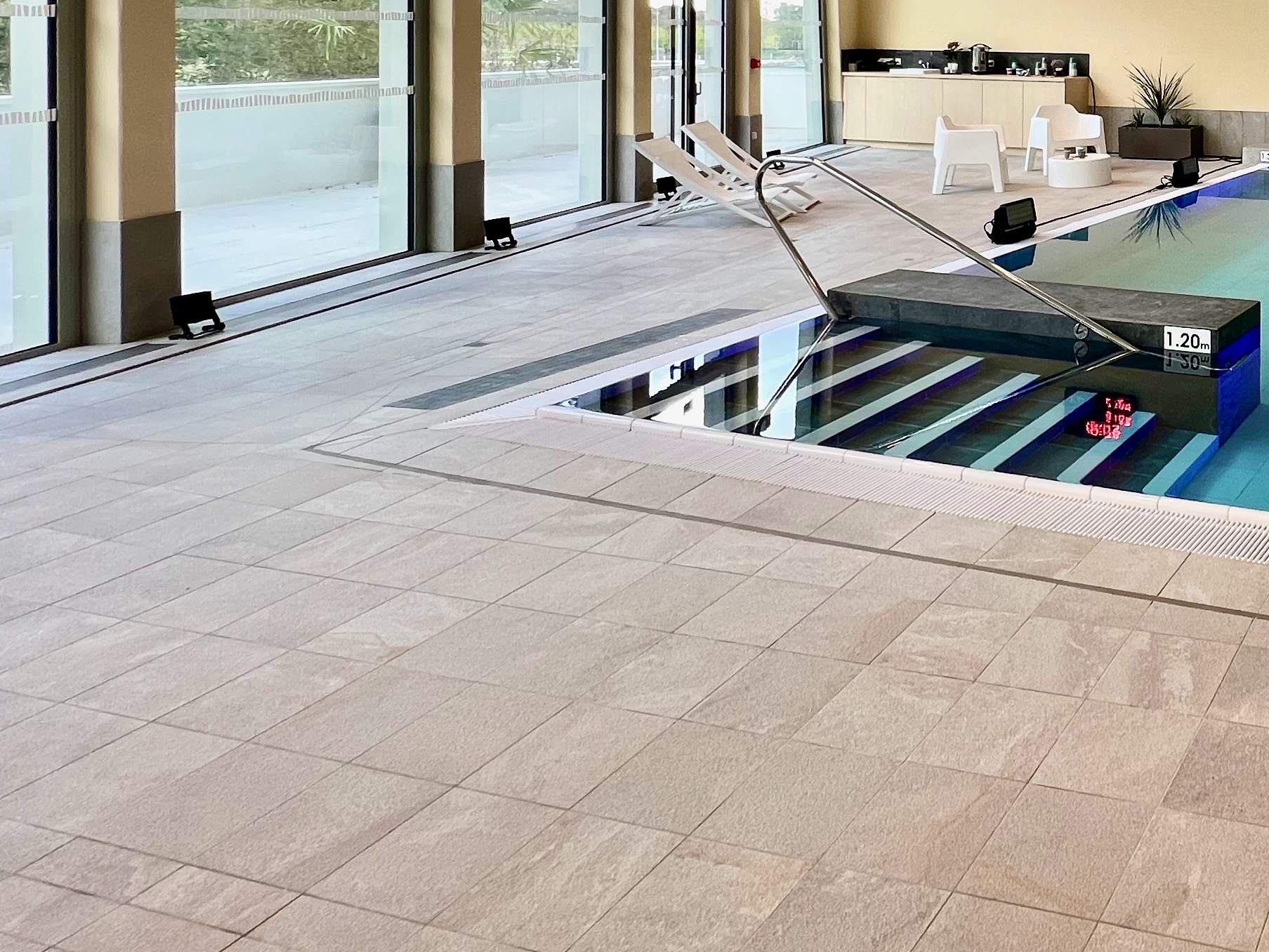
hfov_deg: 48.8
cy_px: 49
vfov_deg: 43.0
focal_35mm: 29
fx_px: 1063
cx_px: 1309
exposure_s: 1/111
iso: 50
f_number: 1.8
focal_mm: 1.57
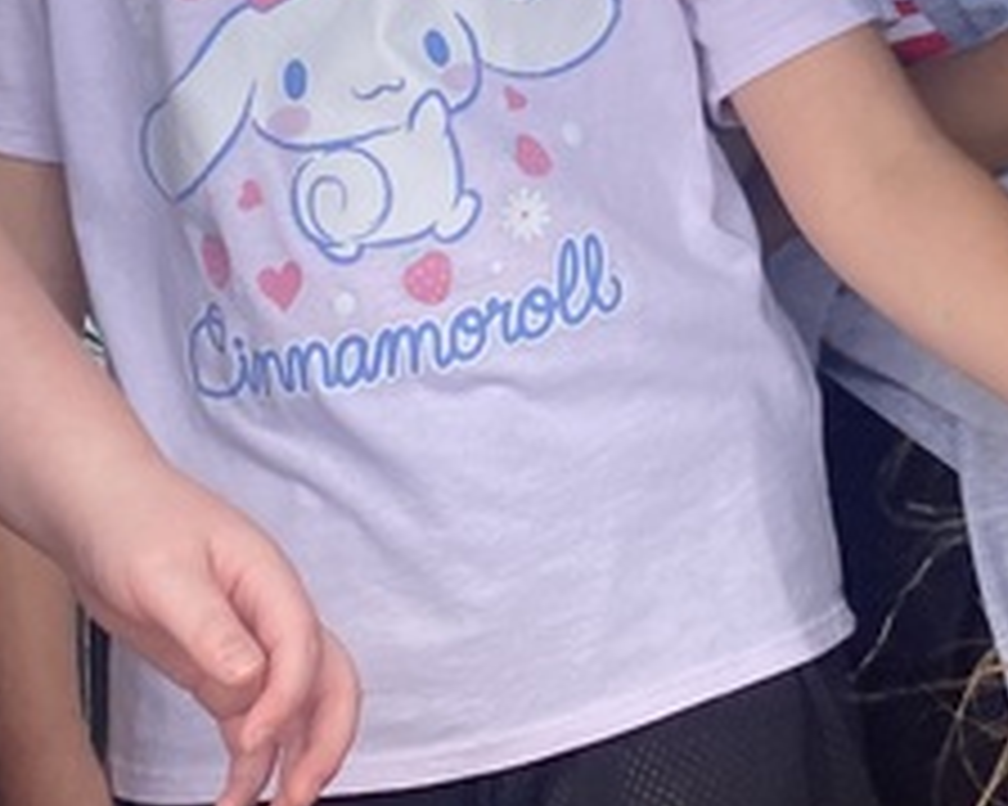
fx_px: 3459
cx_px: 968
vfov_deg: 12.5
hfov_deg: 16.3
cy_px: -500
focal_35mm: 116
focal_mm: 4.25
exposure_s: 1/275
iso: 32
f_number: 1.8
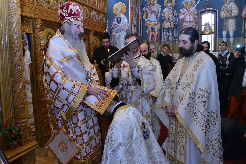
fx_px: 184
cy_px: 82
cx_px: 123
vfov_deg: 47.9
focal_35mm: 27
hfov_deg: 67.4
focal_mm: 18
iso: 3200
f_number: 6.3
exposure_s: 1/30
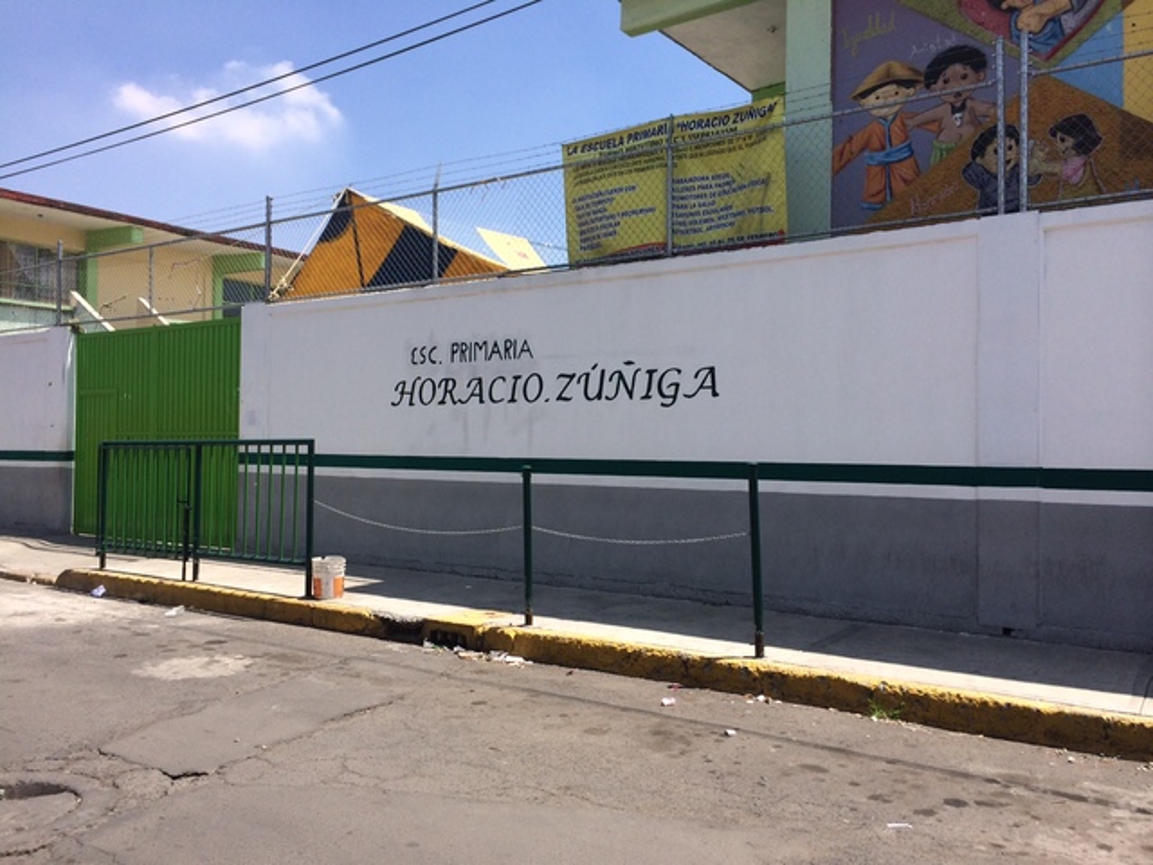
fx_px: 999
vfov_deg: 46.8
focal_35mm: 30
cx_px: 576
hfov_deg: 60.0
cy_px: 432
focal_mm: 4.12
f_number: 2.2
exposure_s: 1/1953
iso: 40
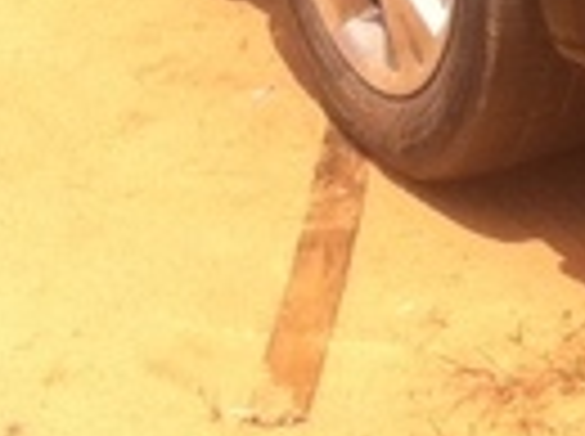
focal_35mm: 215
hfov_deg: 8.9
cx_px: 972
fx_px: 3627
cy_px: -769
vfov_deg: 6.4
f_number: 2.8
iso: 80
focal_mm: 3.85
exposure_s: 1/973
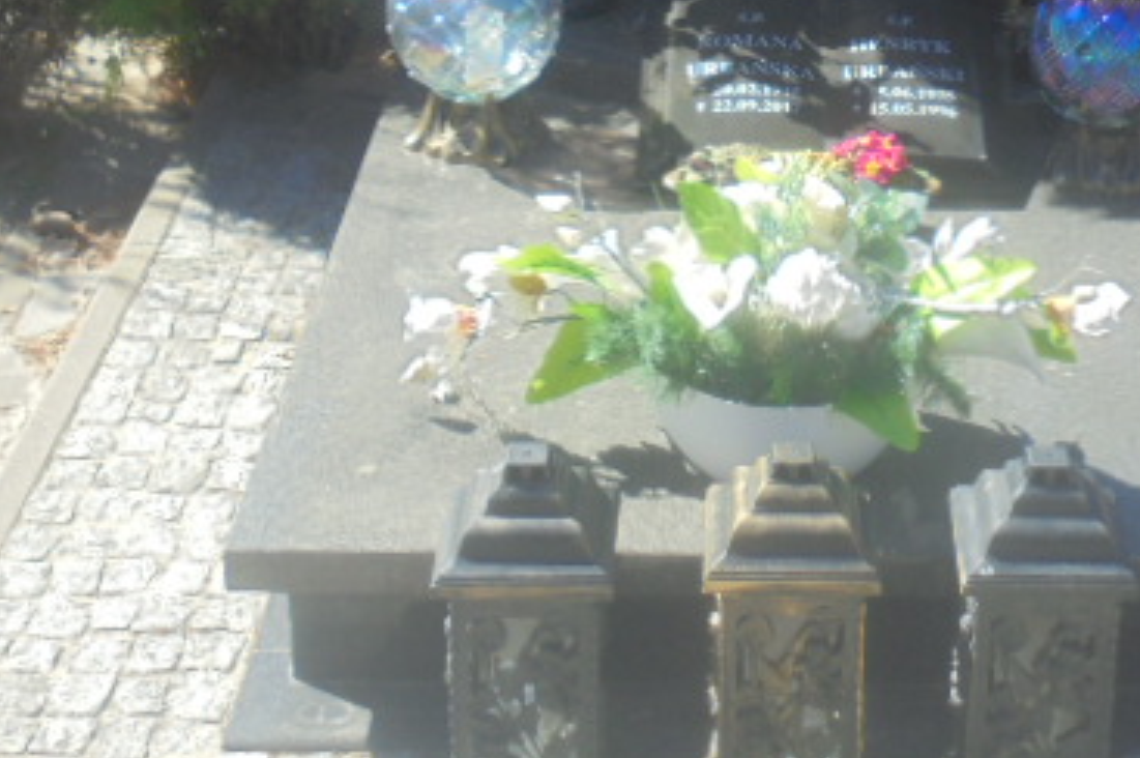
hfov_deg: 28.9
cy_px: 31
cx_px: 842
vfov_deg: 19.2
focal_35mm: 69
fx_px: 2183
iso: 100
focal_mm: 6.9
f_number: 4.2
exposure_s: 1/250
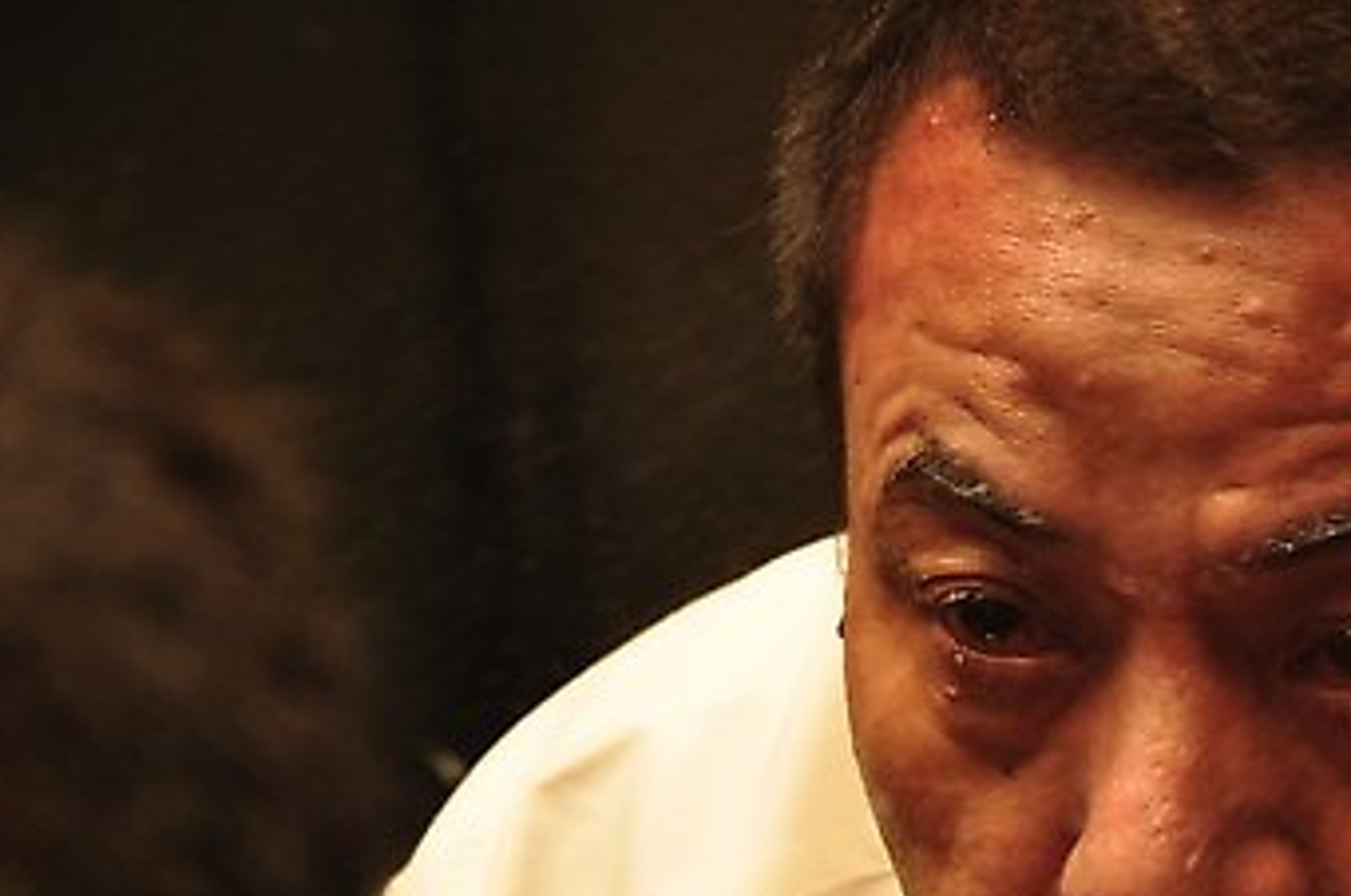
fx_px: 10371
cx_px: 1129
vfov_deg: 4.9
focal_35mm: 277
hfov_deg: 7.4
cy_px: 666
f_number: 6.3
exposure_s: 1/100
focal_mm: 105
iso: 800
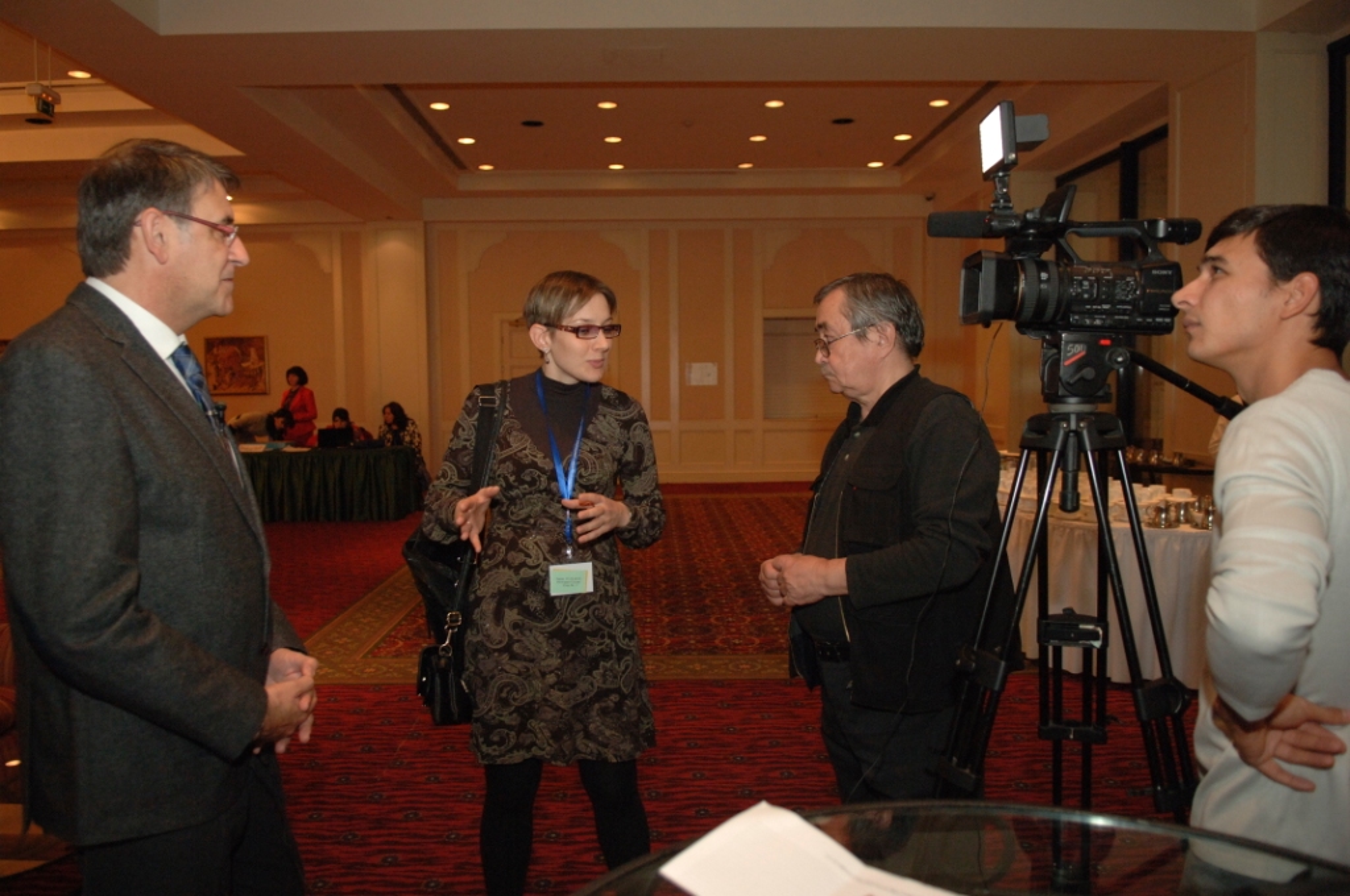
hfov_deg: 70.5
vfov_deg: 50.3
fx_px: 955
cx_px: 675
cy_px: 448
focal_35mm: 26
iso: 800
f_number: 2.8
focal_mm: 17
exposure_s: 1/250
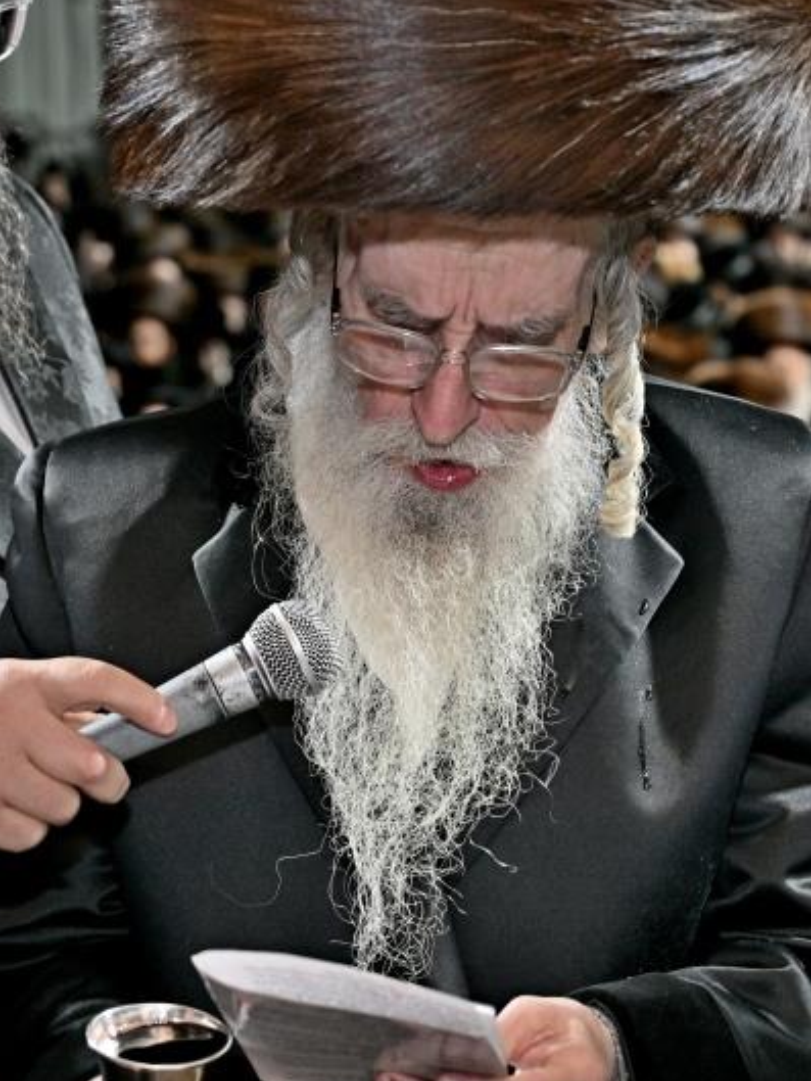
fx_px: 2904
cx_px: 488
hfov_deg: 15.9
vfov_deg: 21.0
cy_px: 397
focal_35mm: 93
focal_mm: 50
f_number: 4
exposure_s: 1/100
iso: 320
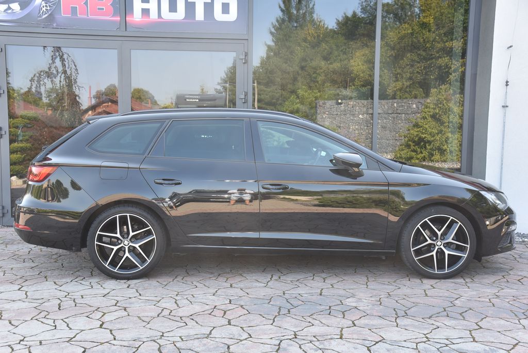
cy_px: 176
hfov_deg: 44.5
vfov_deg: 30.6
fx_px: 646
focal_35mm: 44
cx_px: 264
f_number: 6.3
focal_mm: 44
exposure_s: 1/160
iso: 500
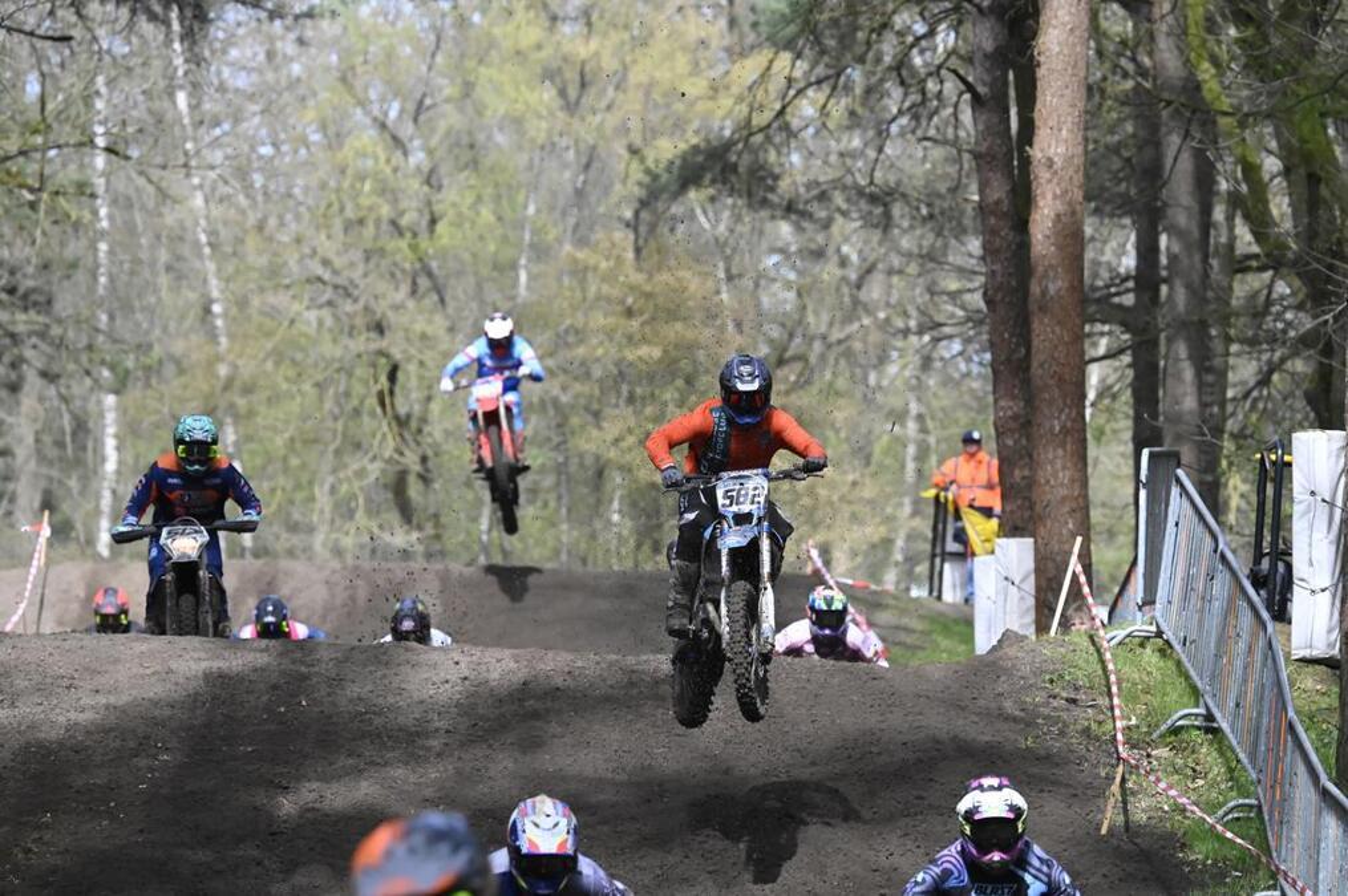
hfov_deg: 5.2
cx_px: 674
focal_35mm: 400
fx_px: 14965
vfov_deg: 3.4
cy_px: 448
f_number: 9
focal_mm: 400
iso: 8000
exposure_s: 1/5000
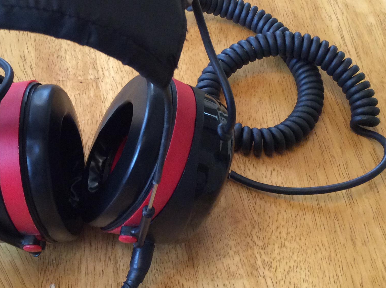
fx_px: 612
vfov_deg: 26.5
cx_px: 129
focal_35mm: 55
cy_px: 137
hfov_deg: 34.7
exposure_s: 1/25
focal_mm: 3.3
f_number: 2.4
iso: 160
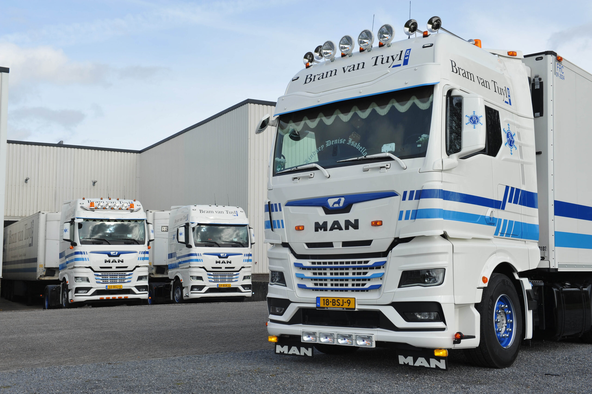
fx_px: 690
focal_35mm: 42
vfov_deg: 31.8
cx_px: 296
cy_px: 197
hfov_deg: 46.4
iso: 250
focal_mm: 42
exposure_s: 1/320
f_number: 9
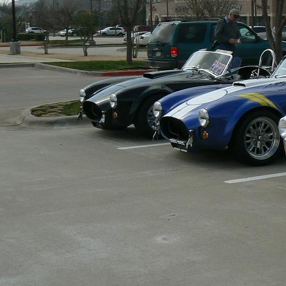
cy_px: 81
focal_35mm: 81
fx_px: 757
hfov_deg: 20.4
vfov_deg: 21.3
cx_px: 316
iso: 80
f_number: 8
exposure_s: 1/500
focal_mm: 6
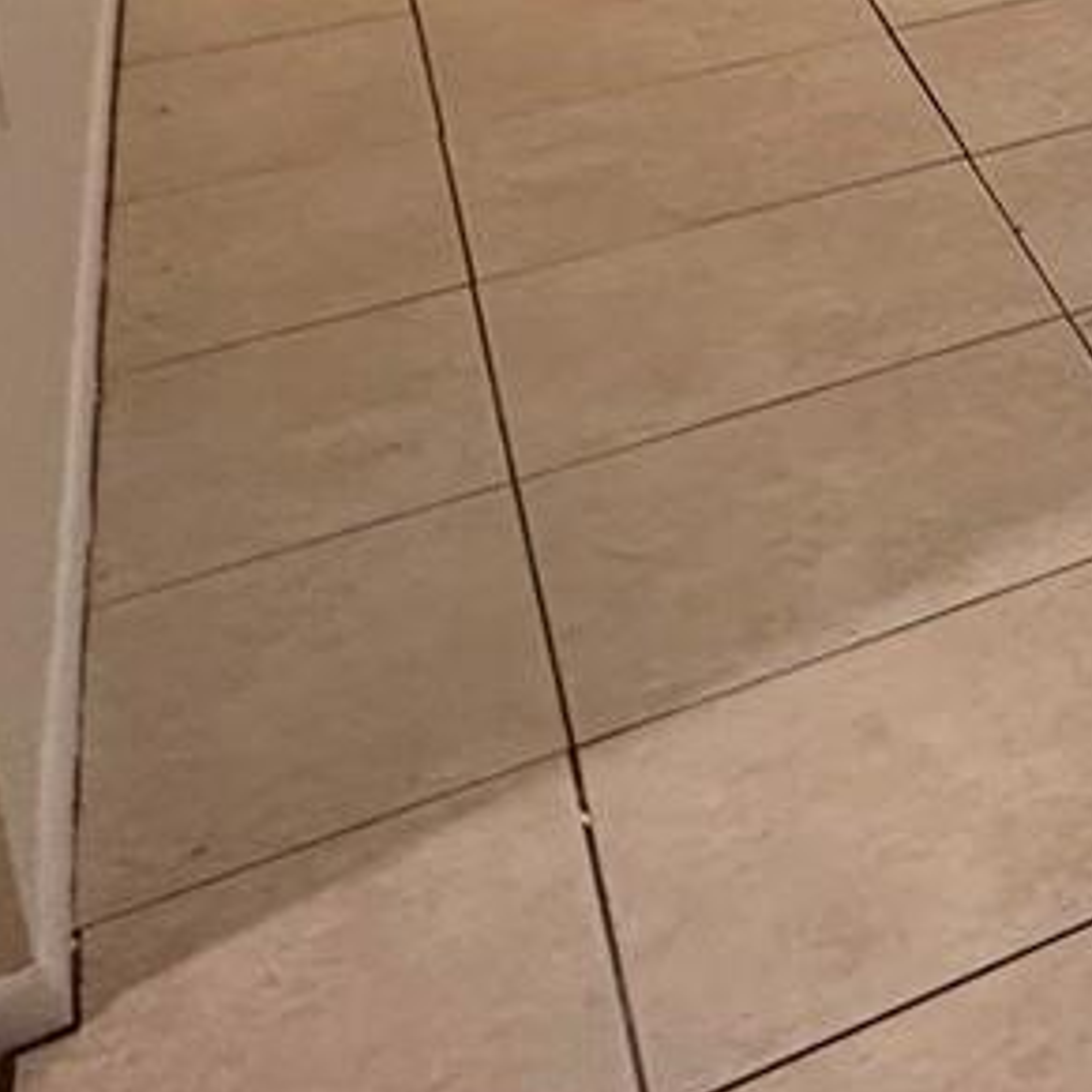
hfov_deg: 15.7
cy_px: -458
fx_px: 2427
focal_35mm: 68
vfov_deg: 21.9
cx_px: 2503
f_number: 2.2
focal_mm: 2.22
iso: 200
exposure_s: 1/60
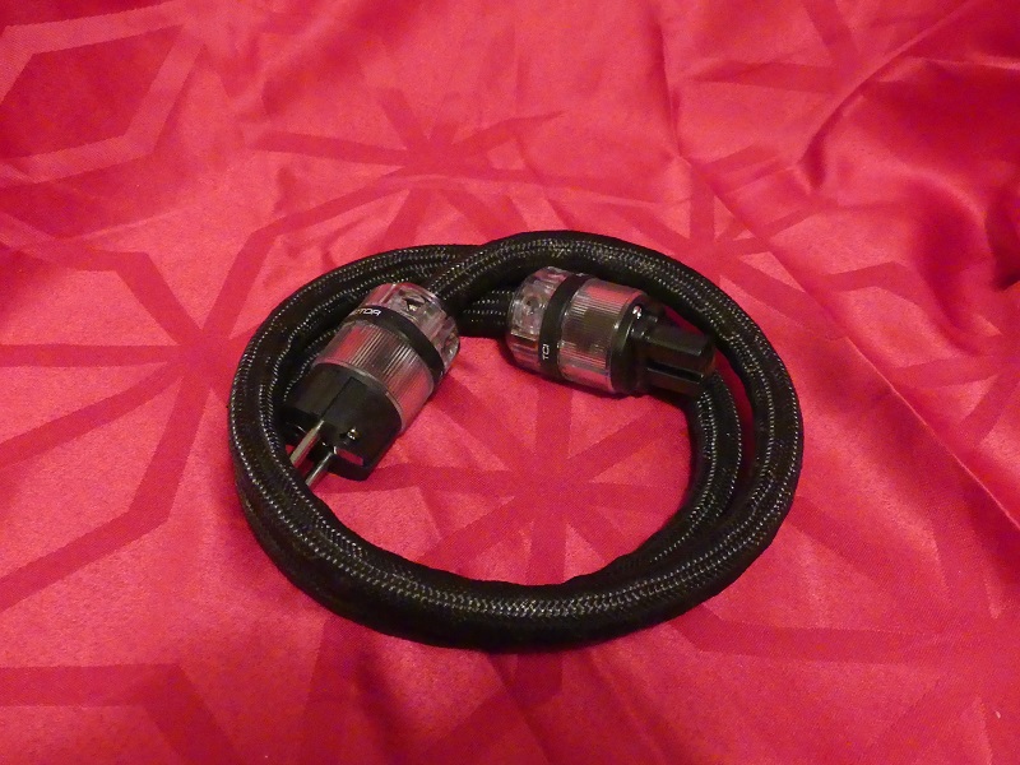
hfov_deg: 51.4
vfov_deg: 39.7
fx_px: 1061
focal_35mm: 36
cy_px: 382
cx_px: 510
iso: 3200
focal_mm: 6.4
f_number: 2.8
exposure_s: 1/50
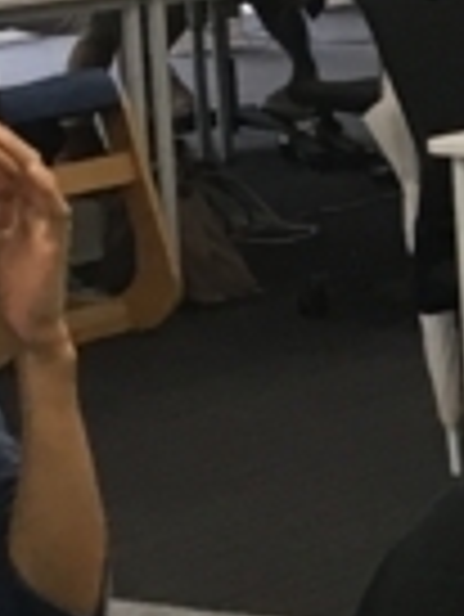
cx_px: 1743
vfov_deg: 9.1
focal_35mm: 216
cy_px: 436
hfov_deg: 6.0
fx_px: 3854
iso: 40
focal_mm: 4.15
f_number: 2.2
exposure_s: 1/30
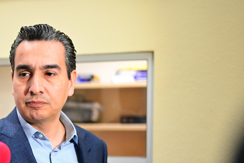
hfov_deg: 28.4
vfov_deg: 19.4
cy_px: 139
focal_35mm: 69
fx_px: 467
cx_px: 34
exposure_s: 1/400
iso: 3200
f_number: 2
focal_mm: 40
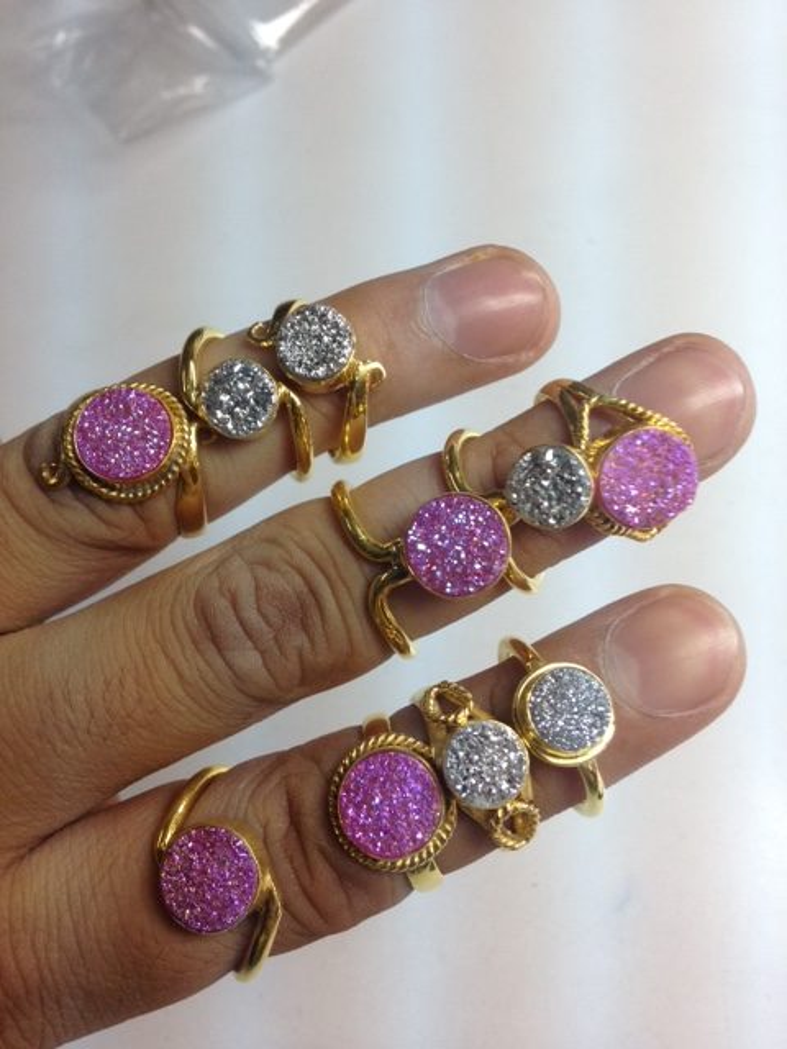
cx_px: 394
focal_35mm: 33
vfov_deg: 55.4
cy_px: 524
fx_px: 1000
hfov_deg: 42.9
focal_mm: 4.12
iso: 100
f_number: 2.4
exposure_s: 1/120
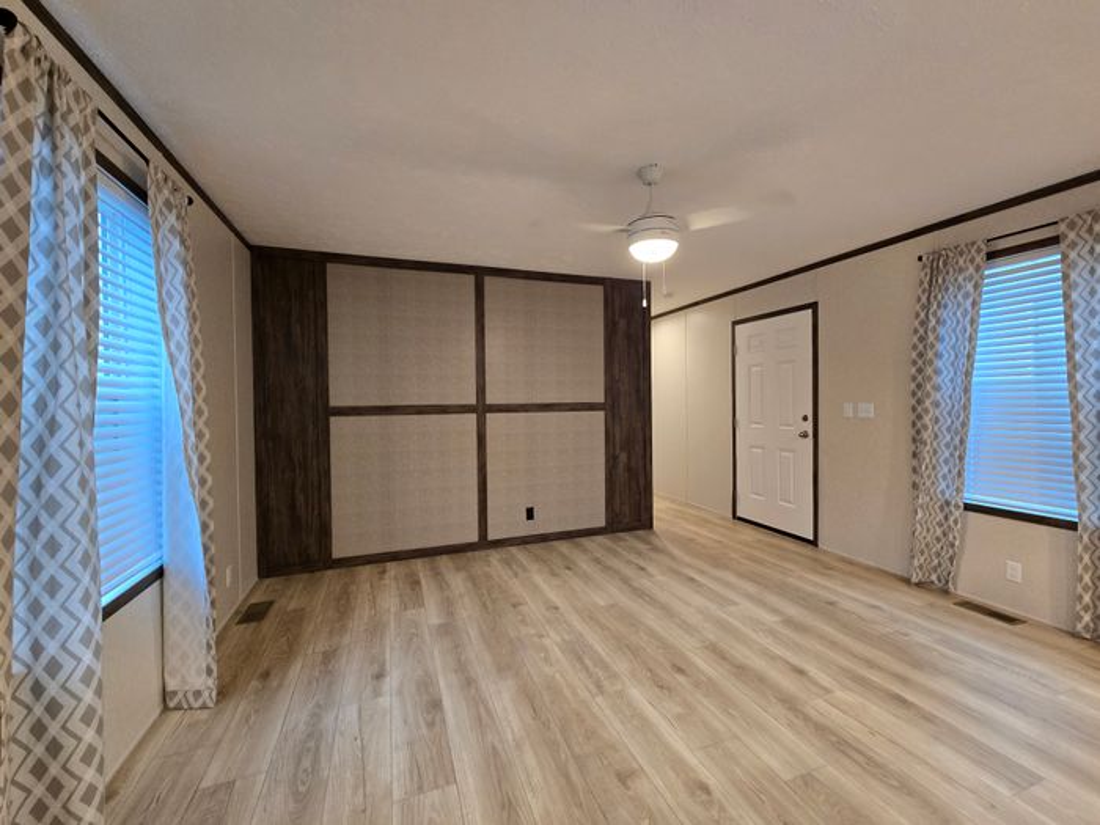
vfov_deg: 89.9
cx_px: 550
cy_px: 412
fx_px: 413
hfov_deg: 106.2
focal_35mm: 13
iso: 200
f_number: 2.2
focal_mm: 2.2
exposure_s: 1/60
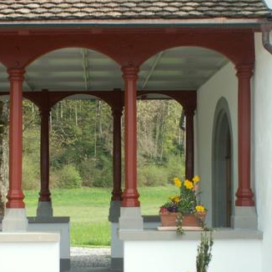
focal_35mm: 85
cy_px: 161
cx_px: 122
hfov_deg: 20.4
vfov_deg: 20.4
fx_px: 756
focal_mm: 8.08
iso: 50
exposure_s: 1/100
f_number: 5
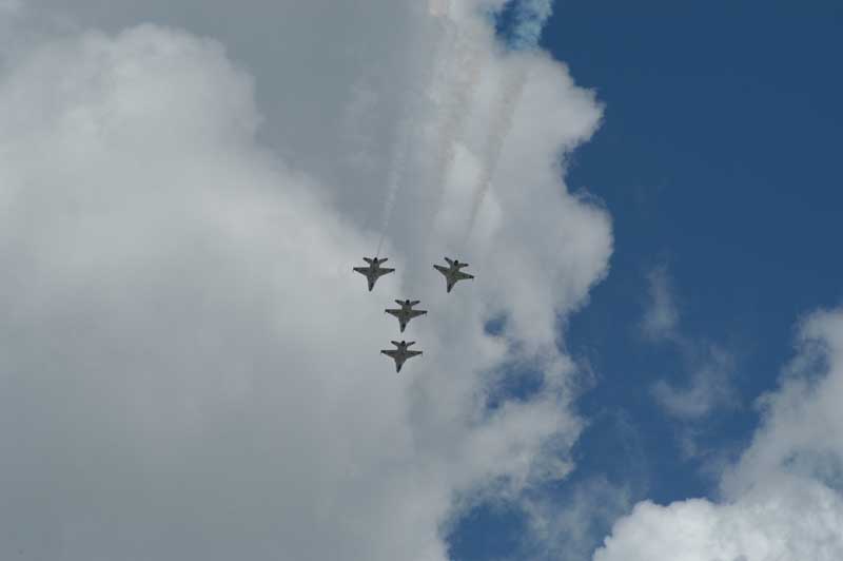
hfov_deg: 8.9
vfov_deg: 5.9
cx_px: 422
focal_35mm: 232
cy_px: 280
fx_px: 5440
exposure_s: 1/1250
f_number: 8
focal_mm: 155
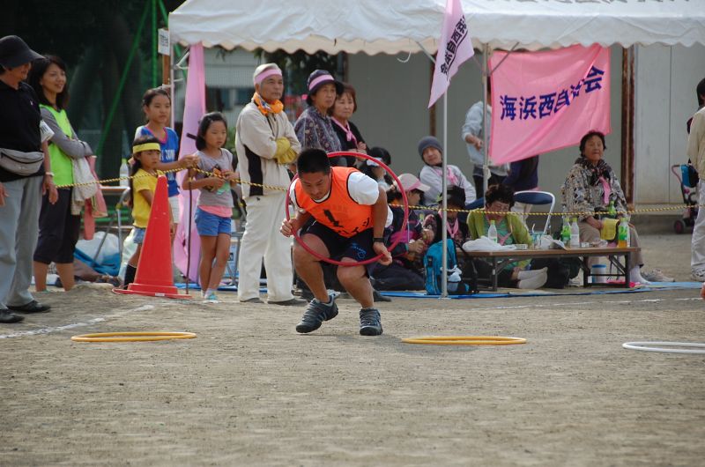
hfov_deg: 9.2
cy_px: 234
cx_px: 352
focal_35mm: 225
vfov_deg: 6.1
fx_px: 4397
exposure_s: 1/1000
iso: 320
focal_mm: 150
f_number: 5.6
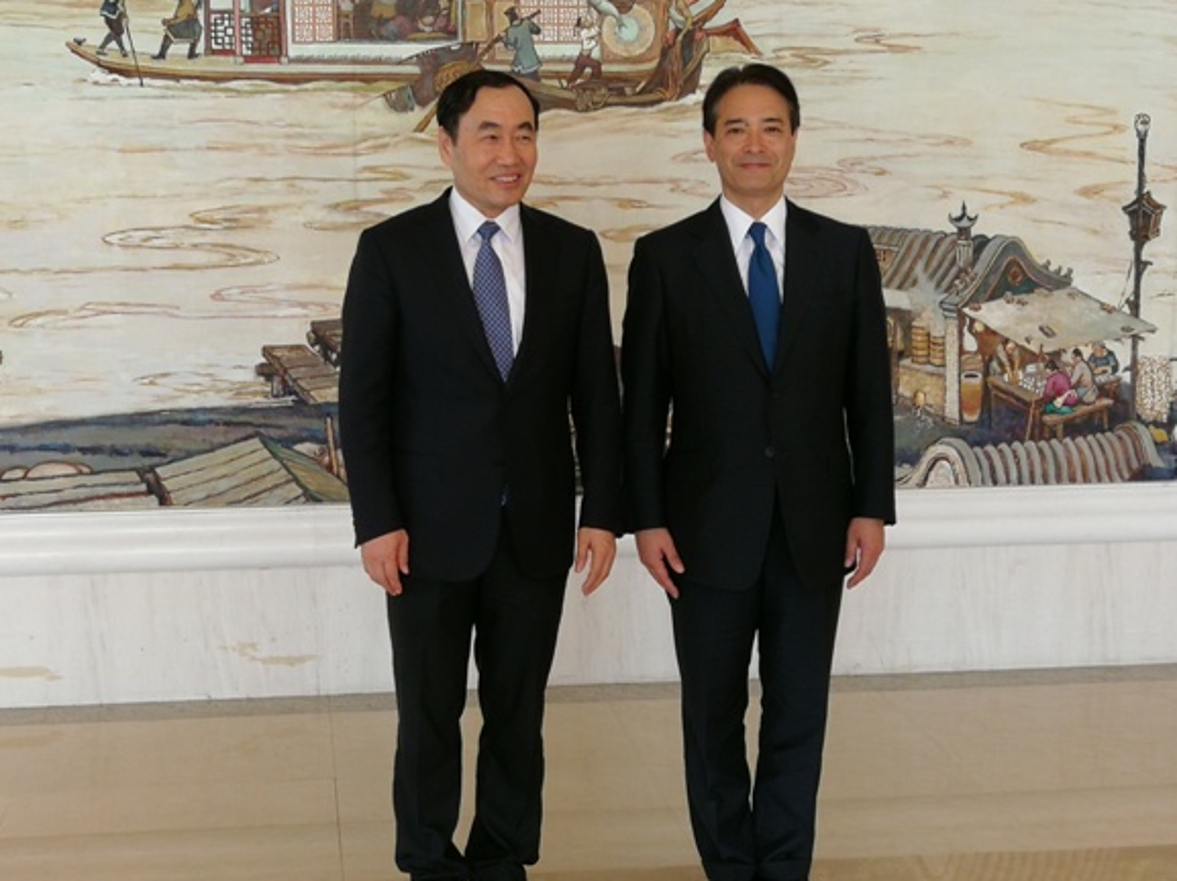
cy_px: 436
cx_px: 544
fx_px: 2005
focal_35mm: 59
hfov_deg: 32.7
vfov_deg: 24.8
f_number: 2.2
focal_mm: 3.95
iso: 200
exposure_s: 1/33.3
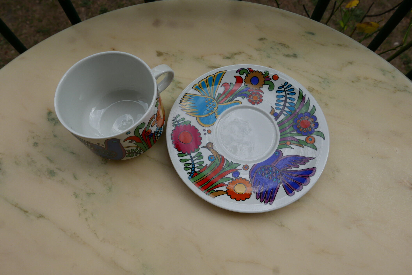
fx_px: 275
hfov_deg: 73.7
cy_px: 138
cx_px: 206
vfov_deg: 53.1
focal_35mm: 24
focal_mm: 10.9
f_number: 5.6
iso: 200
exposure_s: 1/500
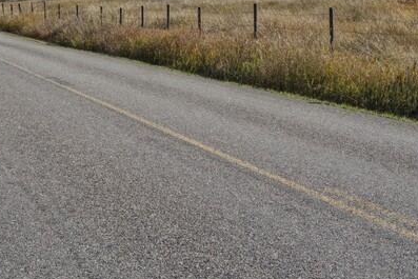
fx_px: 790
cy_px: 3
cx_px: 273
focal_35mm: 68
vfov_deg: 19.5
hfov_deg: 29.5
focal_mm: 20
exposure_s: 1/2000
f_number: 6.3
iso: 200
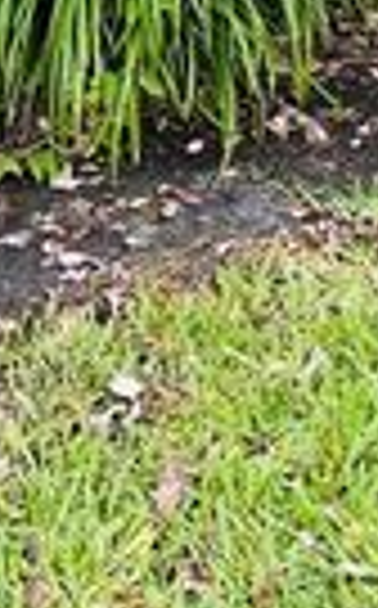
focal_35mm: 136
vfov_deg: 13.3
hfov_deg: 9.6
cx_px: 117
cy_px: -601
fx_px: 2249
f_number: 1.8
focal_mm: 4.25
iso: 32
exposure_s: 1/519
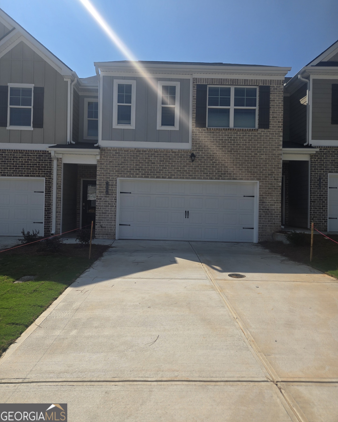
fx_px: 300
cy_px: 200
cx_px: 169
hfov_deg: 58.8
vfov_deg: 70.2
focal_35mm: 24
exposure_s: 1/3747
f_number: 1.8
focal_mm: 5.4
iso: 25
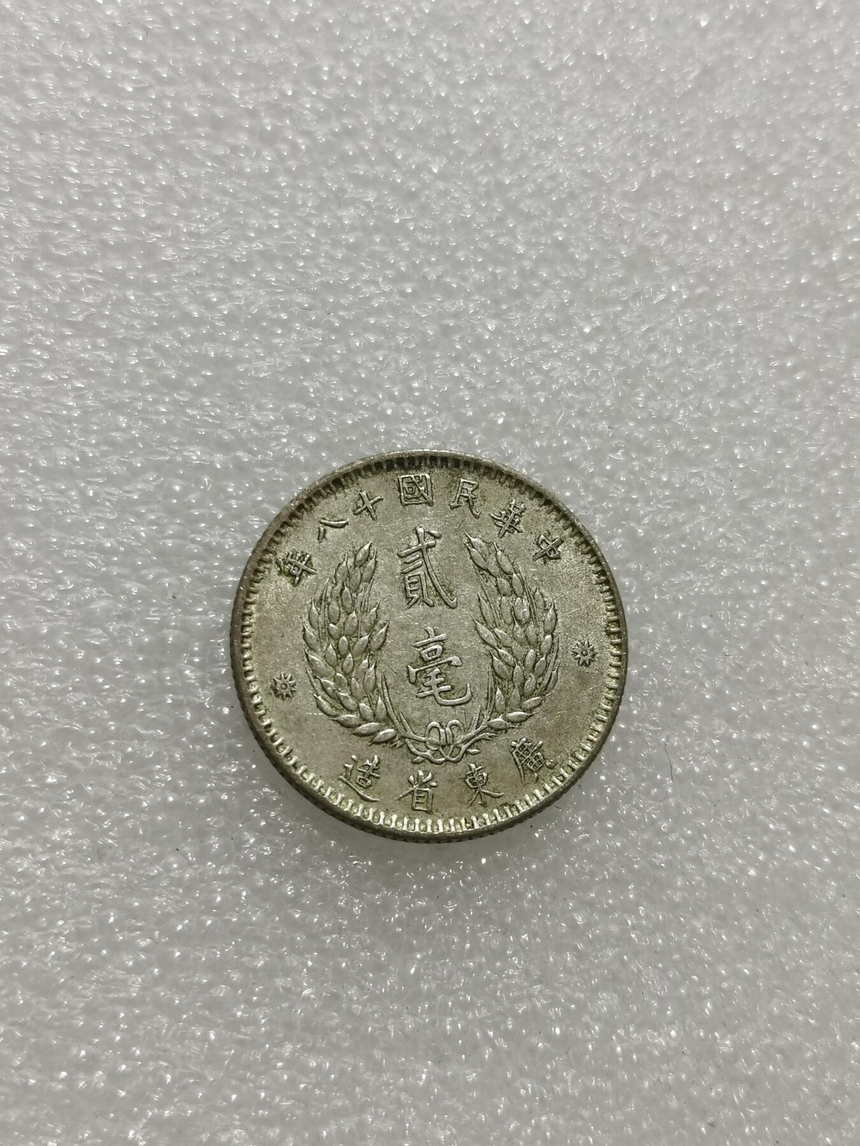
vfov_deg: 33.2
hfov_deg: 25.2
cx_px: 430
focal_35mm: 58
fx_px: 1921
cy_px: 573
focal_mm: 5.58
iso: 80
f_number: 1.8
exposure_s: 1/120
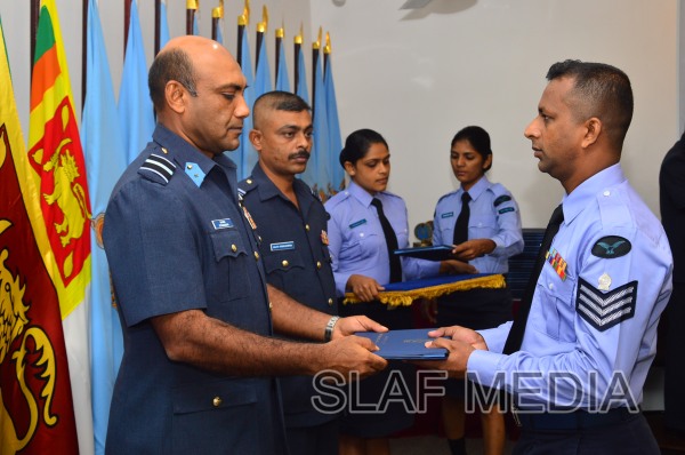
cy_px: 228
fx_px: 969
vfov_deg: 26.4
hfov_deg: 38.9
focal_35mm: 51
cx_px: 342
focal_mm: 34
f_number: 5.6
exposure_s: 1/100
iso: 400
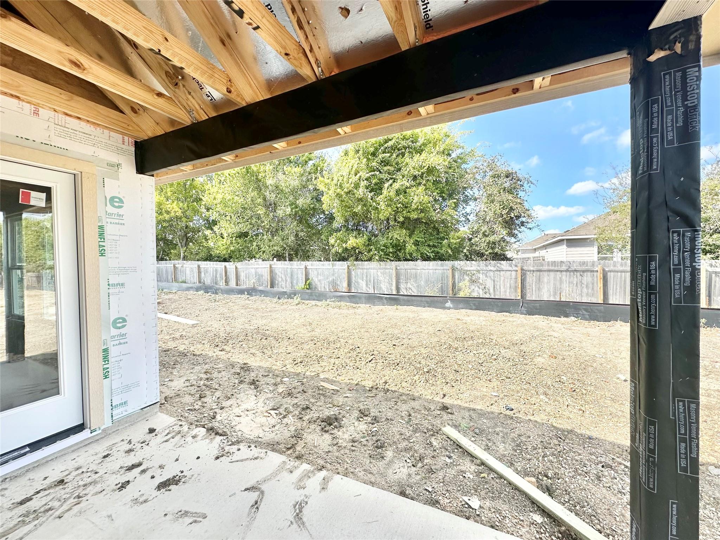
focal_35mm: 14
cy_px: 270
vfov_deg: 85.7
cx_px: 360
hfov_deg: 102.1
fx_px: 291
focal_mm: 2.22
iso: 40
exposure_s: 1/801
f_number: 2.2
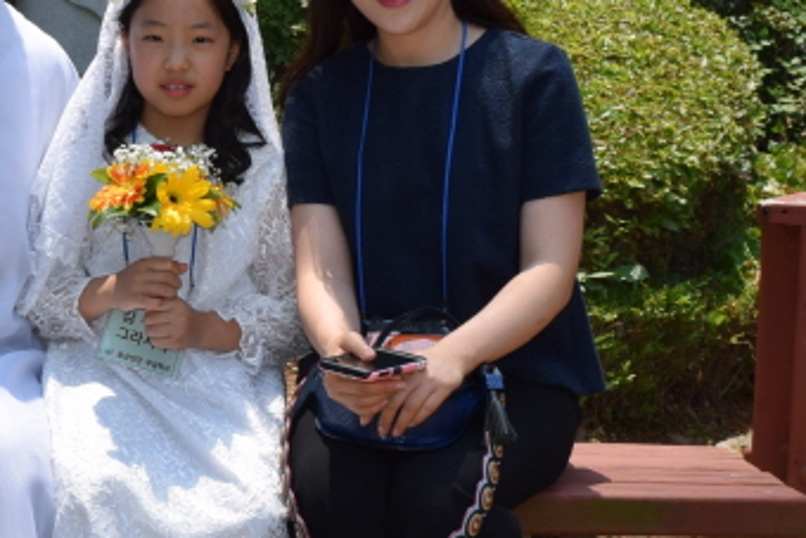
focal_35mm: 112
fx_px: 2520
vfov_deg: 12.2
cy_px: 175
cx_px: 31
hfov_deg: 17.8
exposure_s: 1/200
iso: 100
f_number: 10
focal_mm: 25
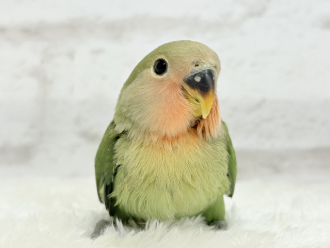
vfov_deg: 28.0
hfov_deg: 36.8
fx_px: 496
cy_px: 124
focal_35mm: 52
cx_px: 165
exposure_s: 1/50
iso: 50
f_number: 1.6
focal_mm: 5.96
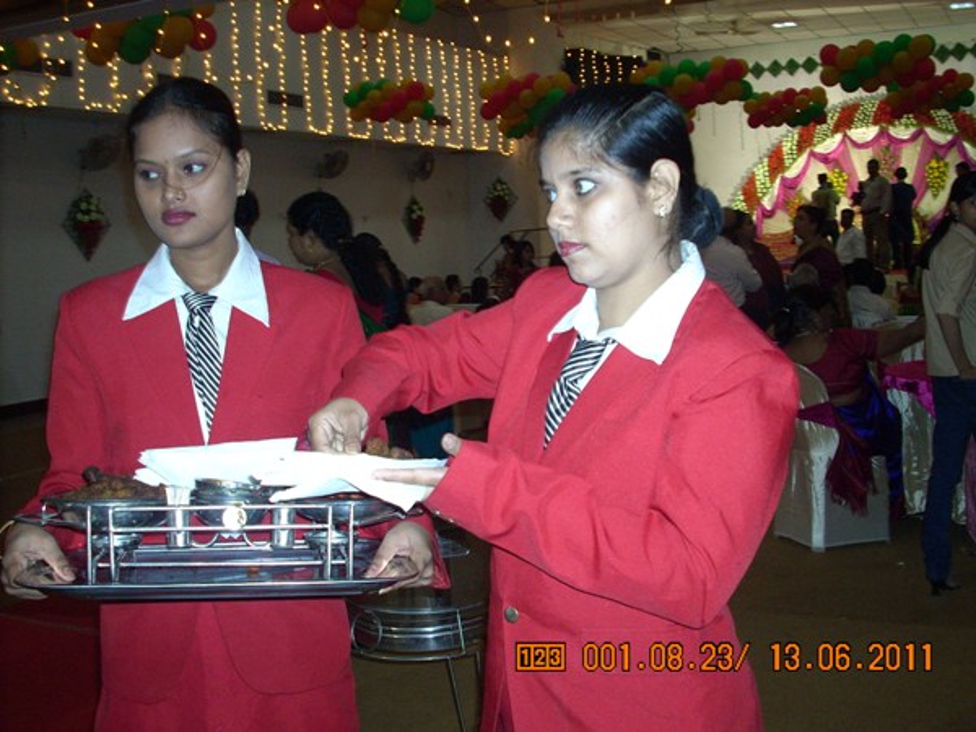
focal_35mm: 37
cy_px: 366
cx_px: 488
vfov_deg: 38.7
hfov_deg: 50.1
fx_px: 1043
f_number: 2.8
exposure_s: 1/60
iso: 200
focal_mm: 6.2
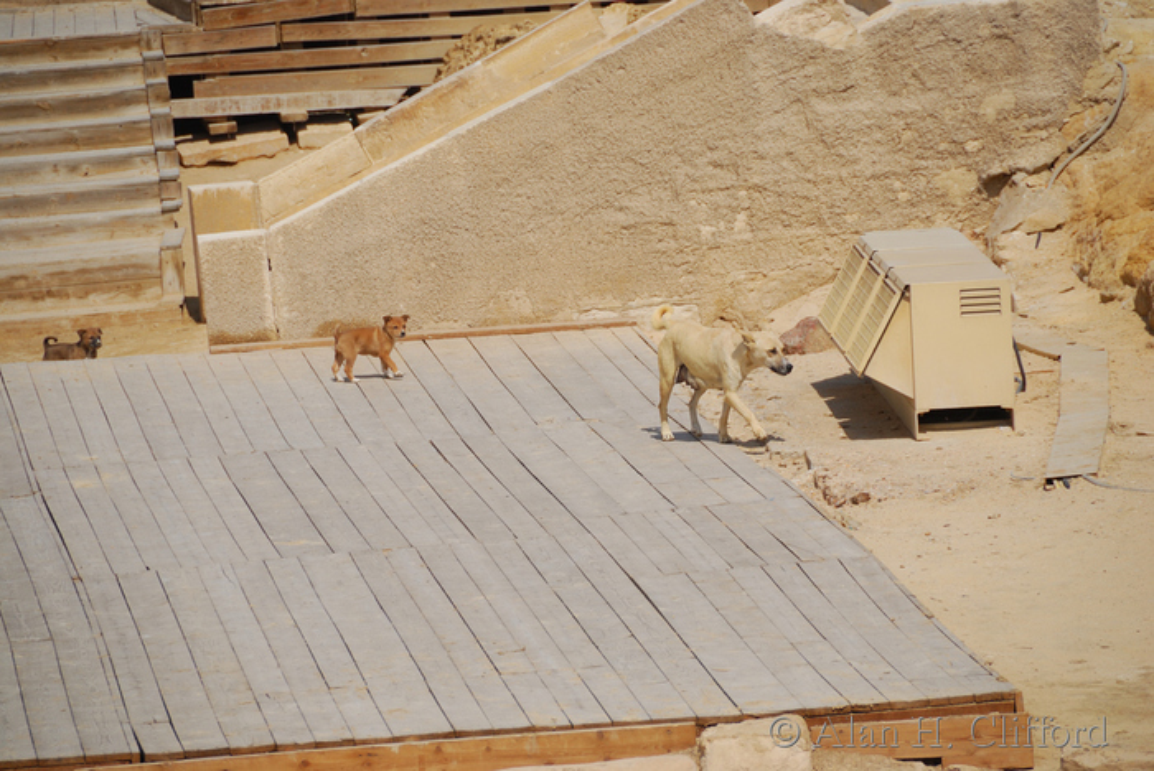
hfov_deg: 6.9
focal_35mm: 300
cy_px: 386
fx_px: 9624
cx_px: 577
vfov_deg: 4.6
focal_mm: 200
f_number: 5.6
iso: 100
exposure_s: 1/800
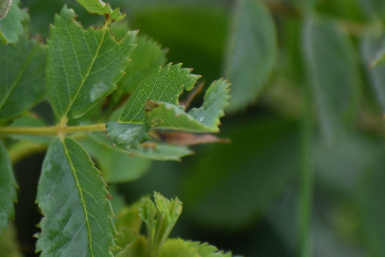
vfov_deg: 1.2
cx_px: -75
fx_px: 12075
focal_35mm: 1129
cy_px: -35
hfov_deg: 1.8
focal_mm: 300
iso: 250
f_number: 8
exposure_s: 1/125
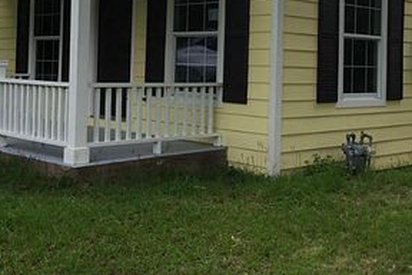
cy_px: 55
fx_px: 641
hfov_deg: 35.6
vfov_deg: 23.8
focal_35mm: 56
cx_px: 223
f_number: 2.4
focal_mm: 3.3
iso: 25
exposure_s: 1/515
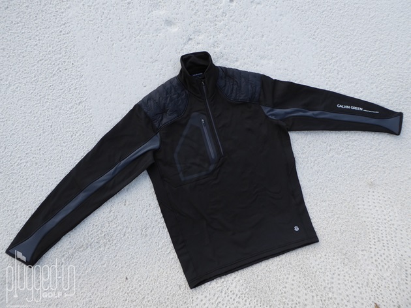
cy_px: 154
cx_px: 206
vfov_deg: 51.3
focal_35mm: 27
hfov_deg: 65.3
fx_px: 320
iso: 80
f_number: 3.4
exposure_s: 1/320
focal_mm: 4.7
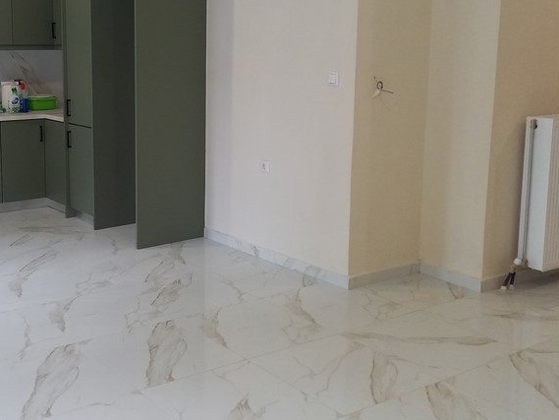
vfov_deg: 31.9
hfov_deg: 40.4
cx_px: 117
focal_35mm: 45
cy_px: 139
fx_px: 727
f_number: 1.8
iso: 250
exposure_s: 1/50
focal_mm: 4.65
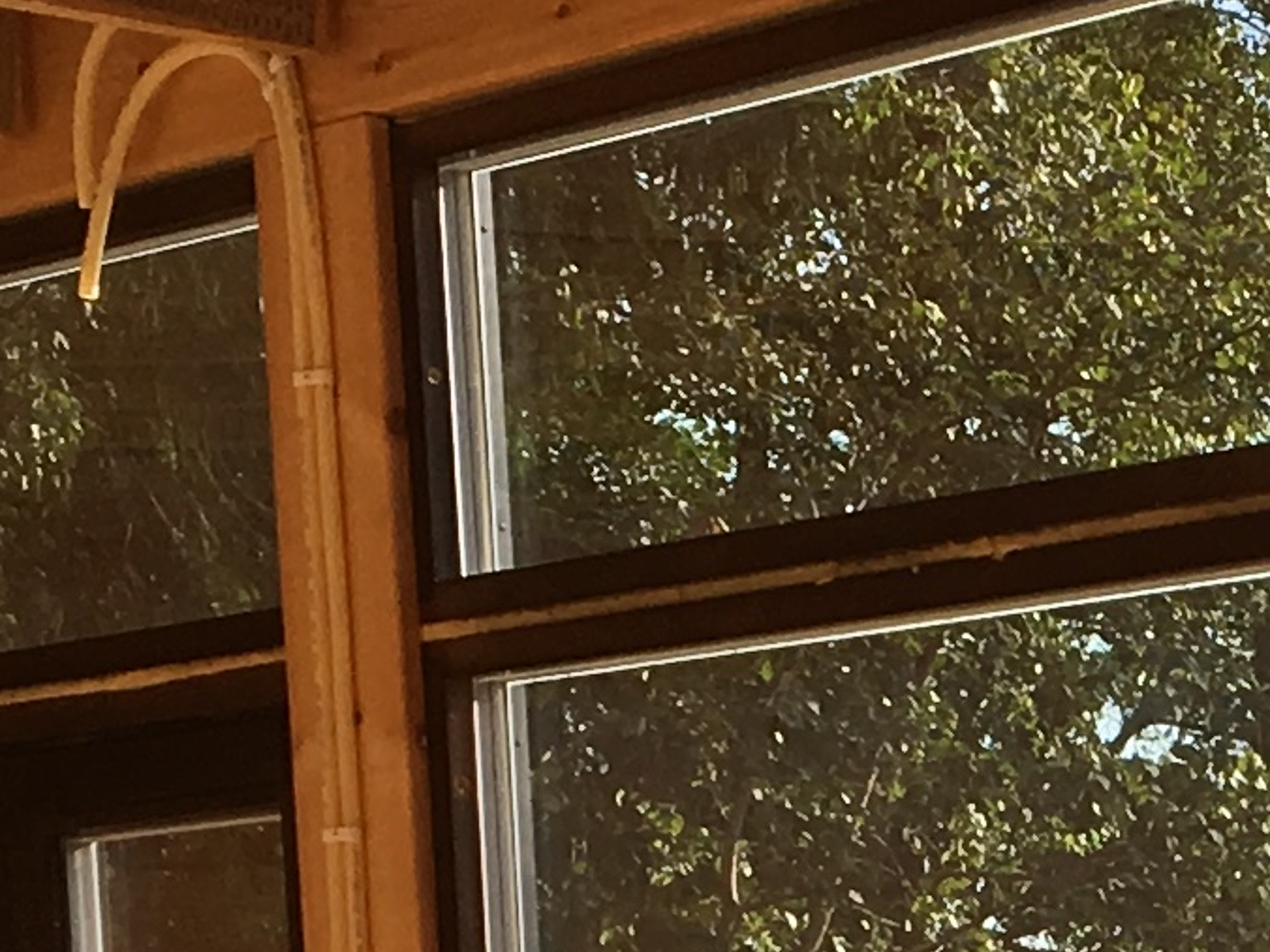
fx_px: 6347
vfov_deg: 8.3
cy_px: 1712
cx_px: 1559
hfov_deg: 11.2
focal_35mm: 173
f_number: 2.2
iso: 25
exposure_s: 1/587
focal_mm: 4.15
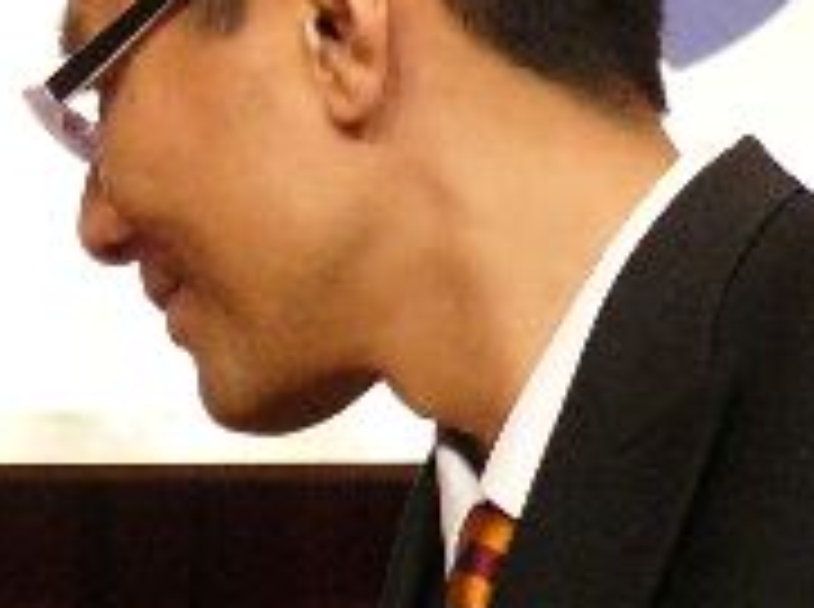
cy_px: 968
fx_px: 11148
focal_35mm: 475
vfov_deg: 3.1
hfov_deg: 4.1
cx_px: -603
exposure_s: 1/50
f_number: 2.8
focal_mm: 22.4
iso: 200
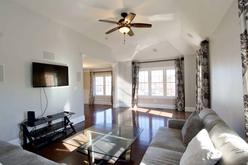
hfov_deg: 92.4
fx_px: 119
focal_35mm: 17
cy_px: 82
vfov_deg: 69.6
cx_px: 124
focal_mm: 11.5
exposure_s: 1/25
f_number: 7.1
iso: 320
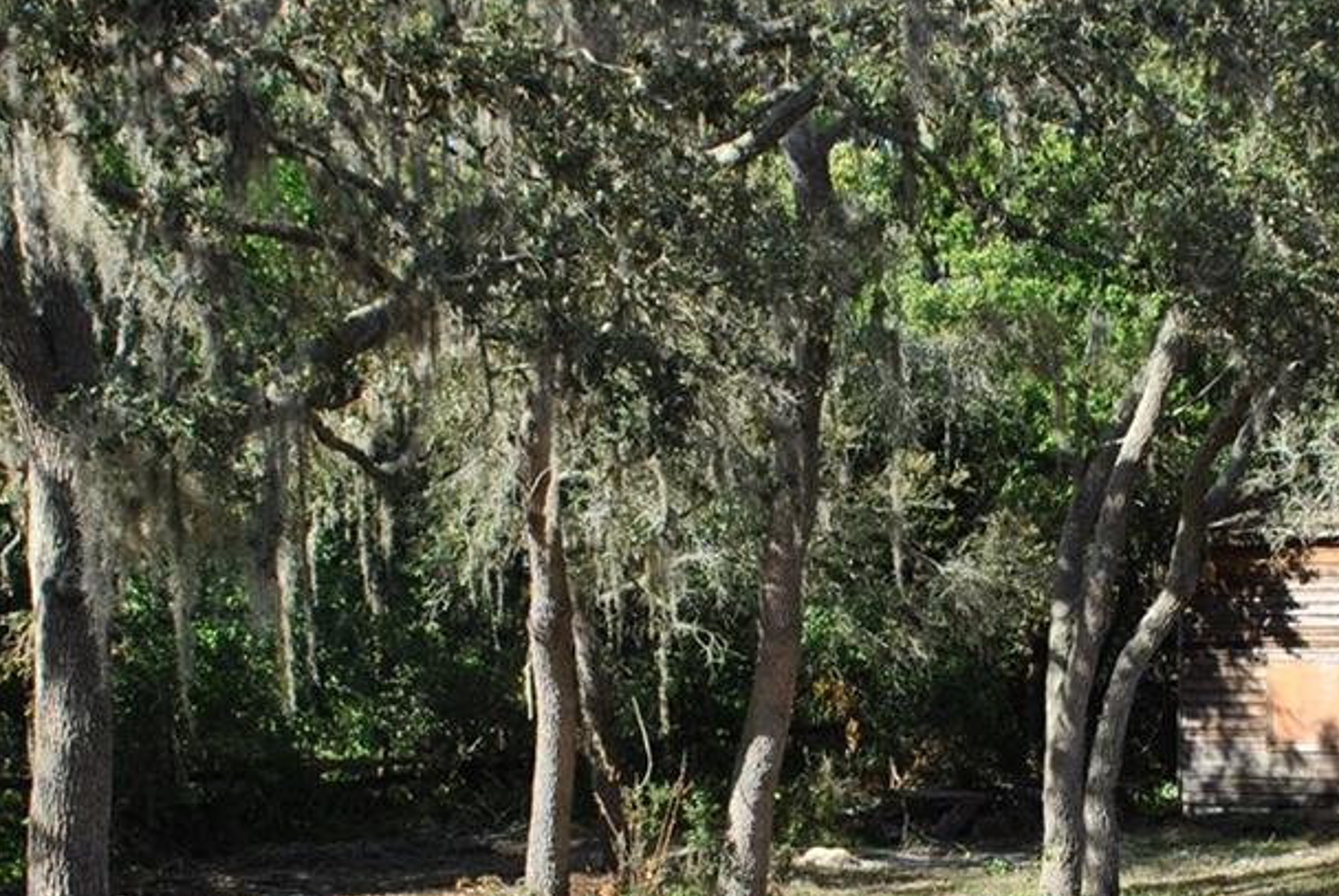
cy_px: 592
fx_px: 2644
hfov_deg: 28.0
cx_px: 1020
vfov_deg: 19.2
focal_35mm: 71
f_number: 6.3
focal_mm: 18
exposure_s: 1/160
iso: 100
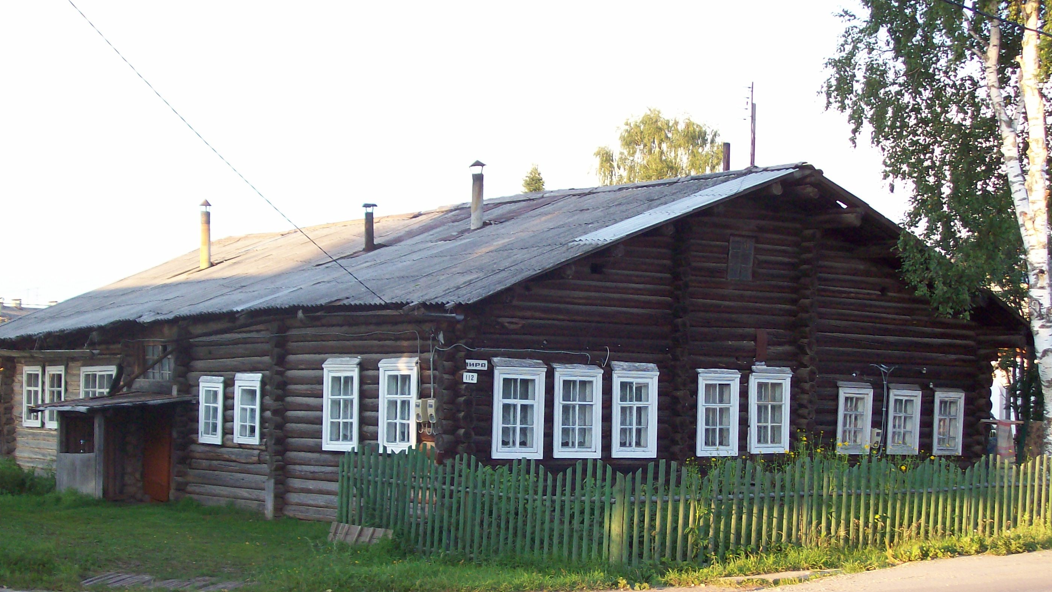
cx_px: 526
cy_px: 365
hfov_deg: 33.8
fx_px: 1729
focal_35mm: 62
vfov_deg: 19.4
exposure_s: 1/94.2
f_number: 3.4
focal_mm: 9.4
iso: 80
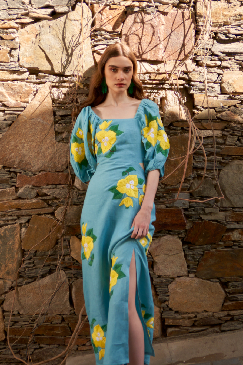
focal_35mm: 37
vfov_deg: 51.9
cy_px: 182
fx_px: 375
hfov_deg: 35.9
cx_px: 122
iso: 50
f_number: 2.8
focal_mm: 25
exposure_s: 1/1000
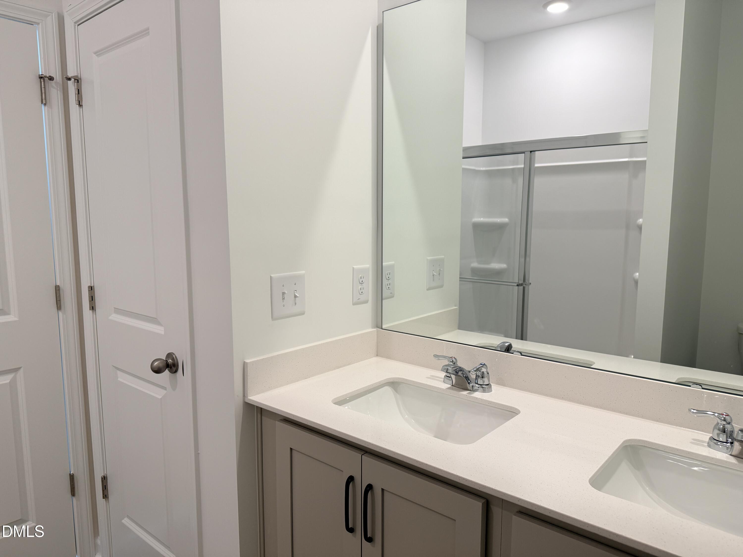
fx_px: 515
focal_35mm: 24
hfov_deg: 71.6
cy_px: 278
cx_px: 372
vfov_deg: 56.8
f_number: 1.78
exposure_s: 1/120
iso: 100
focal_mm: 6.76
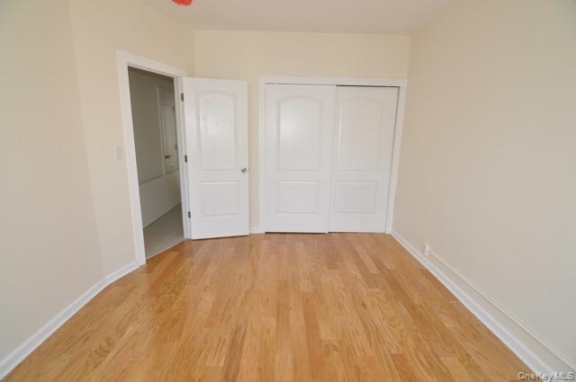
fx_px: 264
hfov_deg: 95.1
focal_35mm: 16
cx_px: 288
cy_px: 191
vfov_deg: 71.9
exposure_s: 1/100
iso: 400
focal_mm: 11
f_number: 5
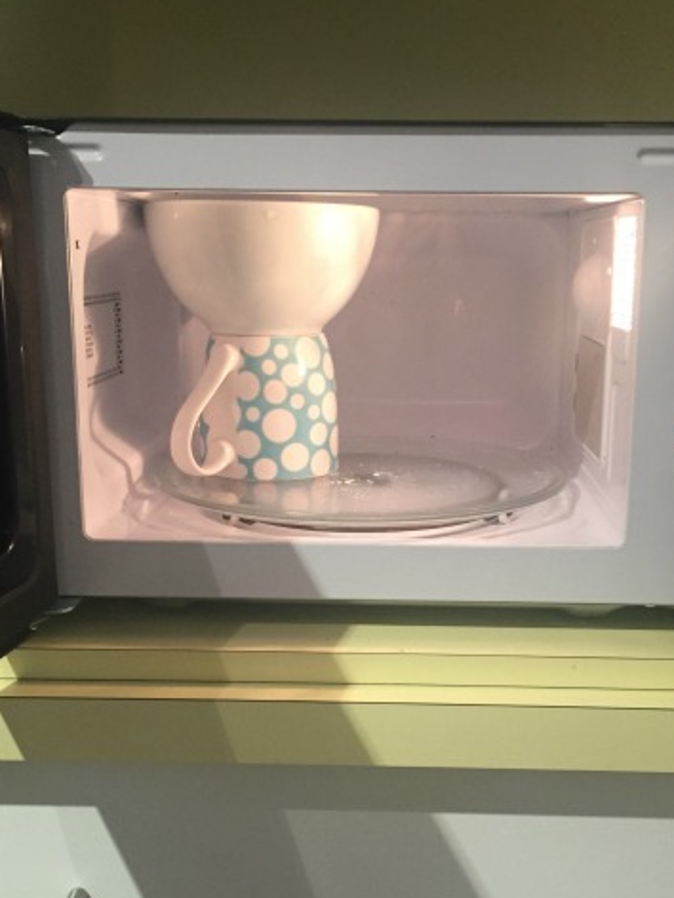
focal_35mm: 41
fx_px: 1064
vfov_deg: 45.7
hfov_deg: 35.1
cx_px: 387
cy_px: 492
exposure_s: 1/33
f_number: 2.2
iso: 200
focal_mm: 4.15
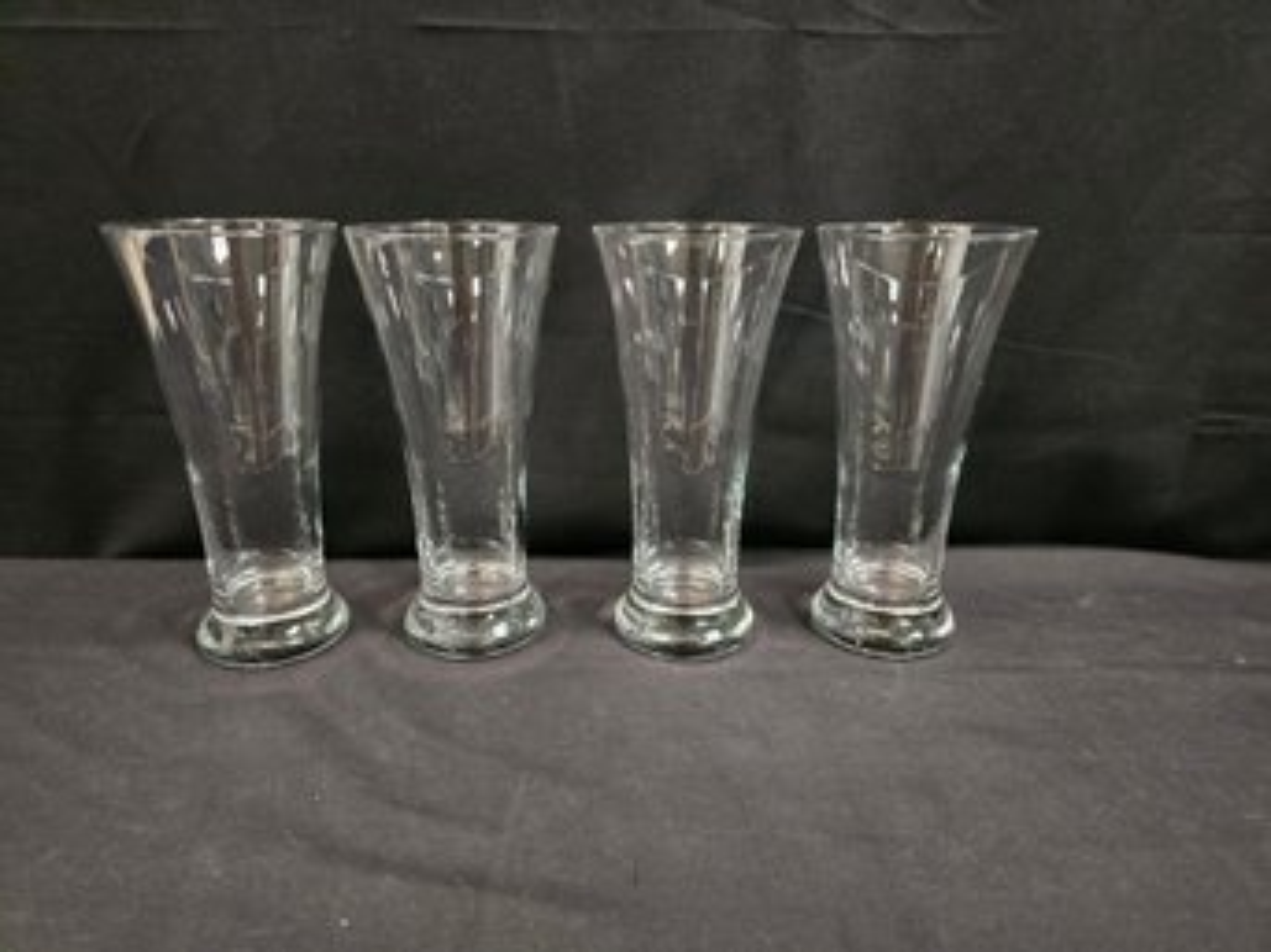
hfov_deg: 73.9
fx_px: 844
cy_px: 476
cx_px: 636
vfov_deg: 58.8
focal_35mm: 23
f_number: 1.7
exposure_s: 1/40
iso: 1250
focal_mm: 6.3
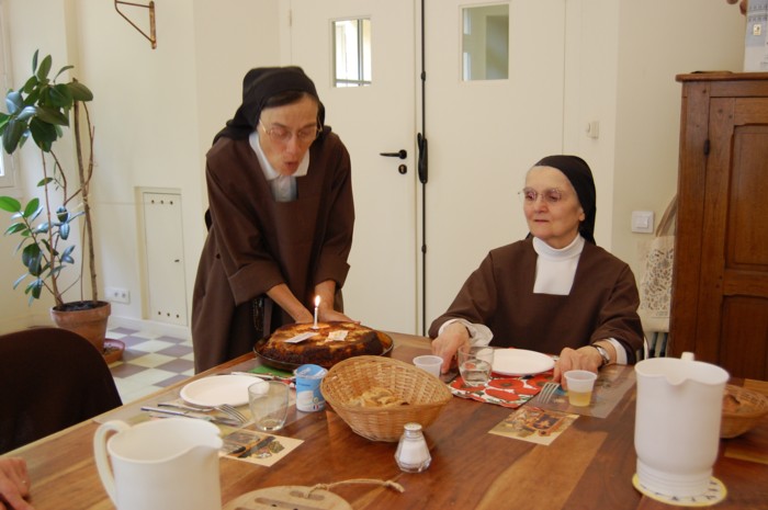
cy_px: 255
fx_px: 767
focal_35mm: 36
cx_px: 384
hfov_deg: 53.2
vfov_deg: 36.8
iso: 720
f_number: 4
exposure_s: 1/30
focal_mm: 24
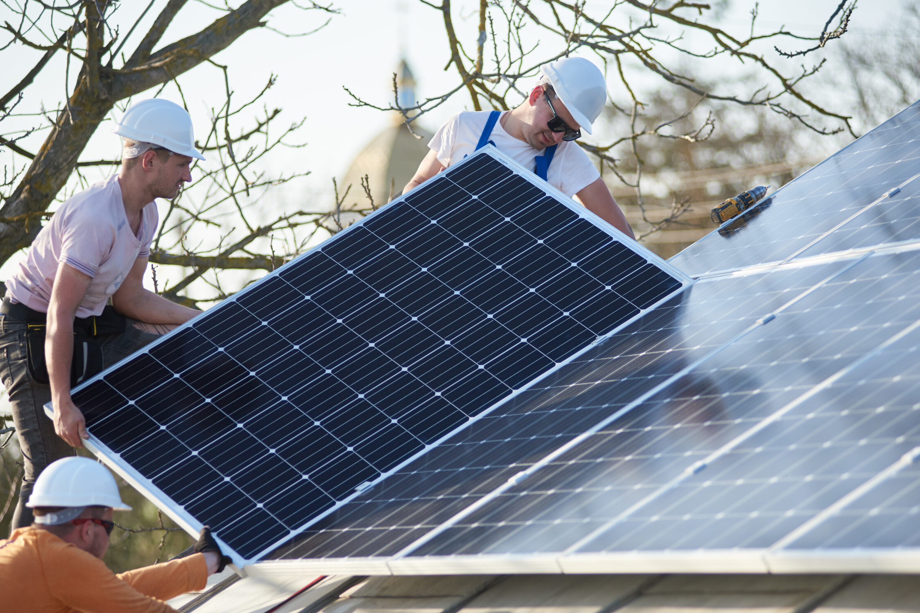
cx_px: 486
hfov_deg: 12.4
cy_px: 347
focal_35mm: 166
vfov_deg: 8.3
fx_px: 4242
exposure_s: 1/1250
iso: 100
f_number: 2.8
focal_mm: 145
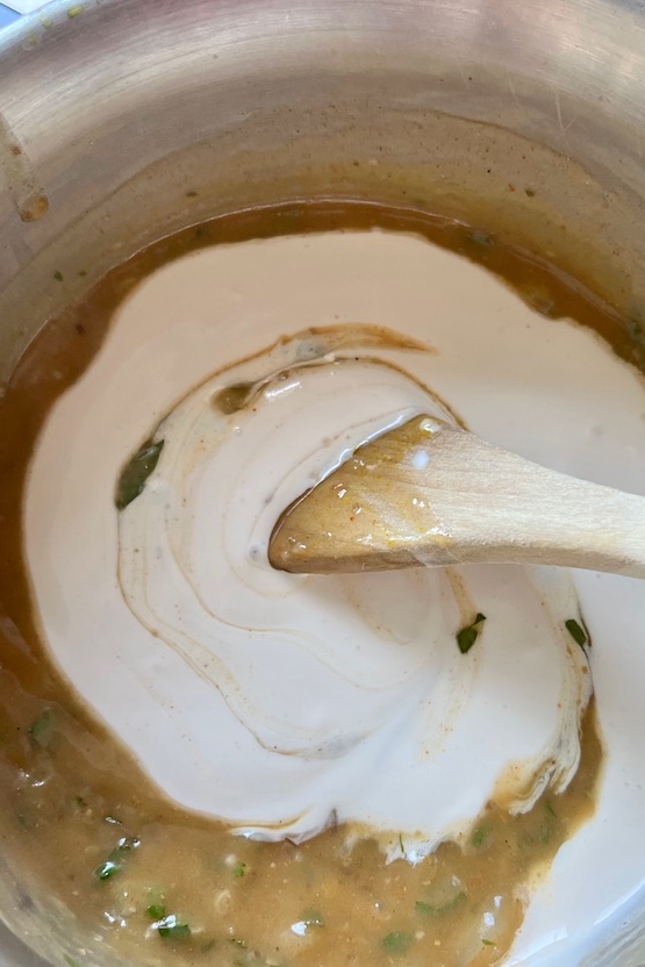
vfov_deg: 49.5
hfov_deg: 34.2
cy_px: 493
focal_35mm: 39
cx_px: 342
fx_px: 1048
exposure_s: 1/121
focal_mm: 5.7
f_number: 1.5
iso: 125
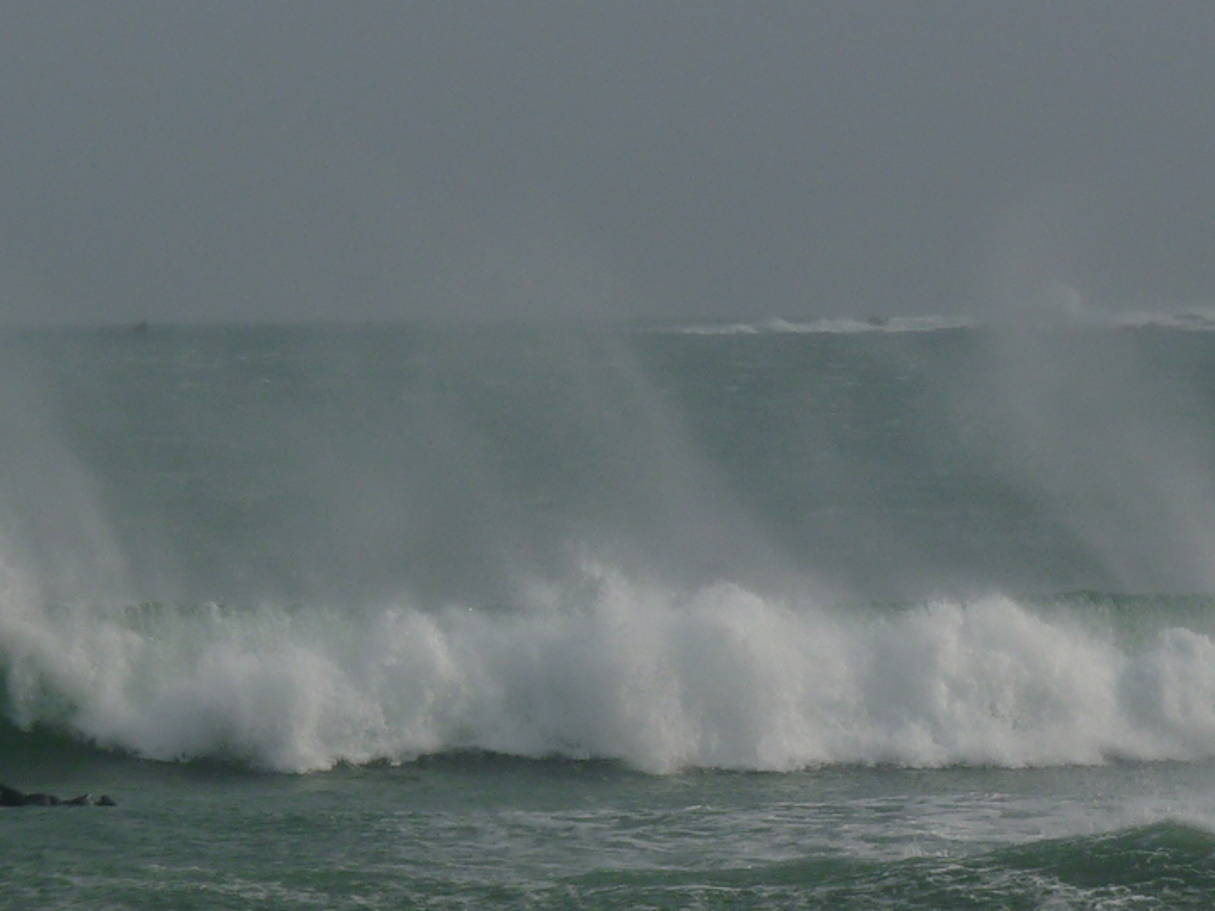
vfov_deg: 2.8
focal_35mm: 528
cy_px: 625
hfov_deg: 3.8
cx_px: 833
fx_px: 18529
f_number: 7.1
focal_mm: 41.9
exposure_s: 1/500
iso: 100
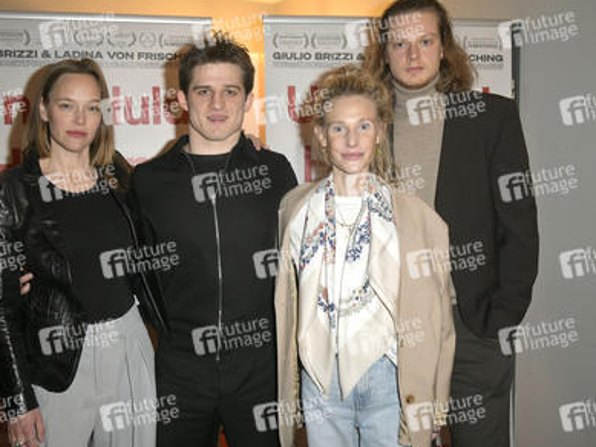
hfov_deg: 47.7
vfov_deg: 36.8
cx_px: 252
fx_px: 672
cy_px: 222
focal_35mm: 39
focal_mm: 35
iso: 2000
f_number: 7.1
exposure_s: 1/160
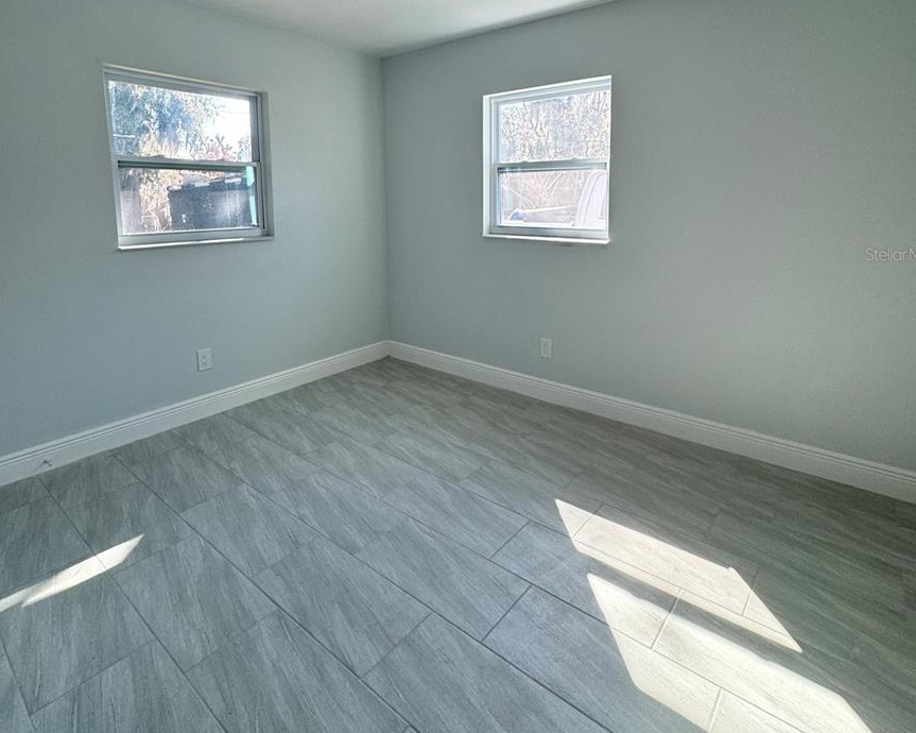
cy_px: 254
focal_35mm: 19
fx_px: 515
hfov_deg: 83.3
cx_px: 463
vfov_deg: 69.1
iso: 50
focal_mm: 2.22
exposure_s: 1/99
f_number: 2.2
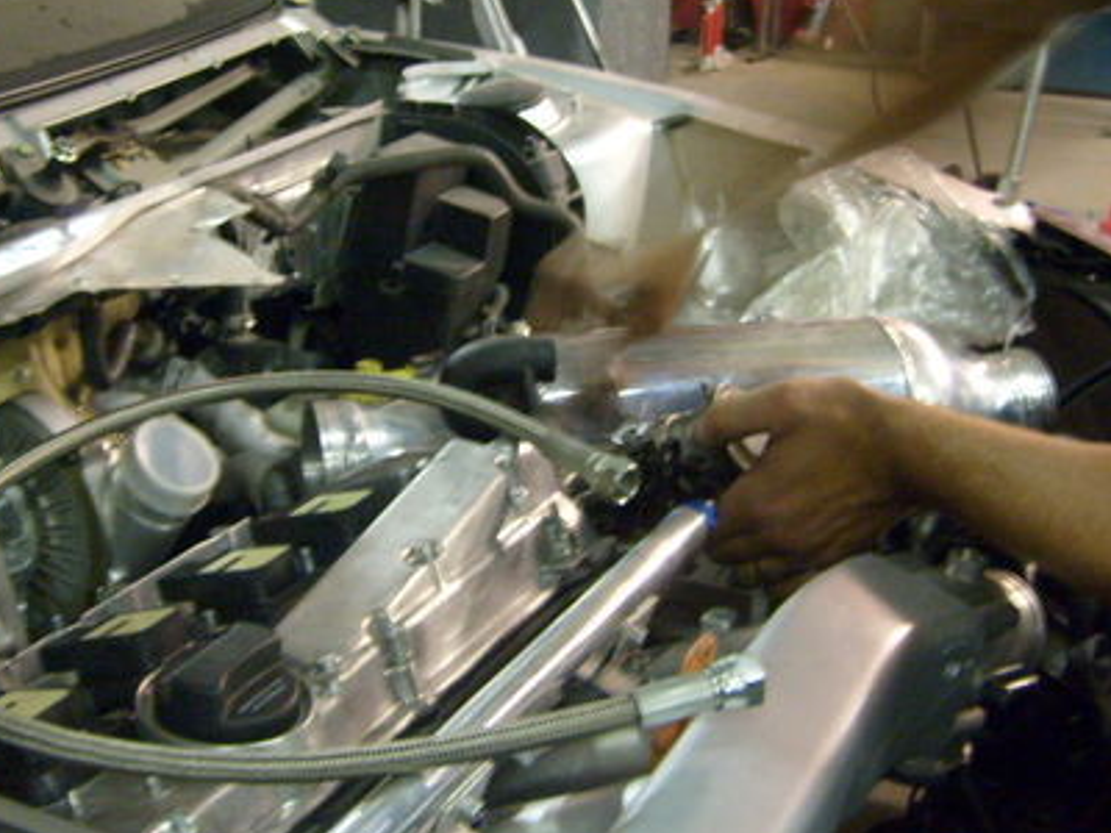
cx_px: 494
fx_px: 1797
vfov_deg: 26.1
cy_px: 339
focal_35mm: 56
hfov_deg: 34.3
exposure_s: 1/3
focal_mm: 5.8
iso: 200
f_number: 2.8
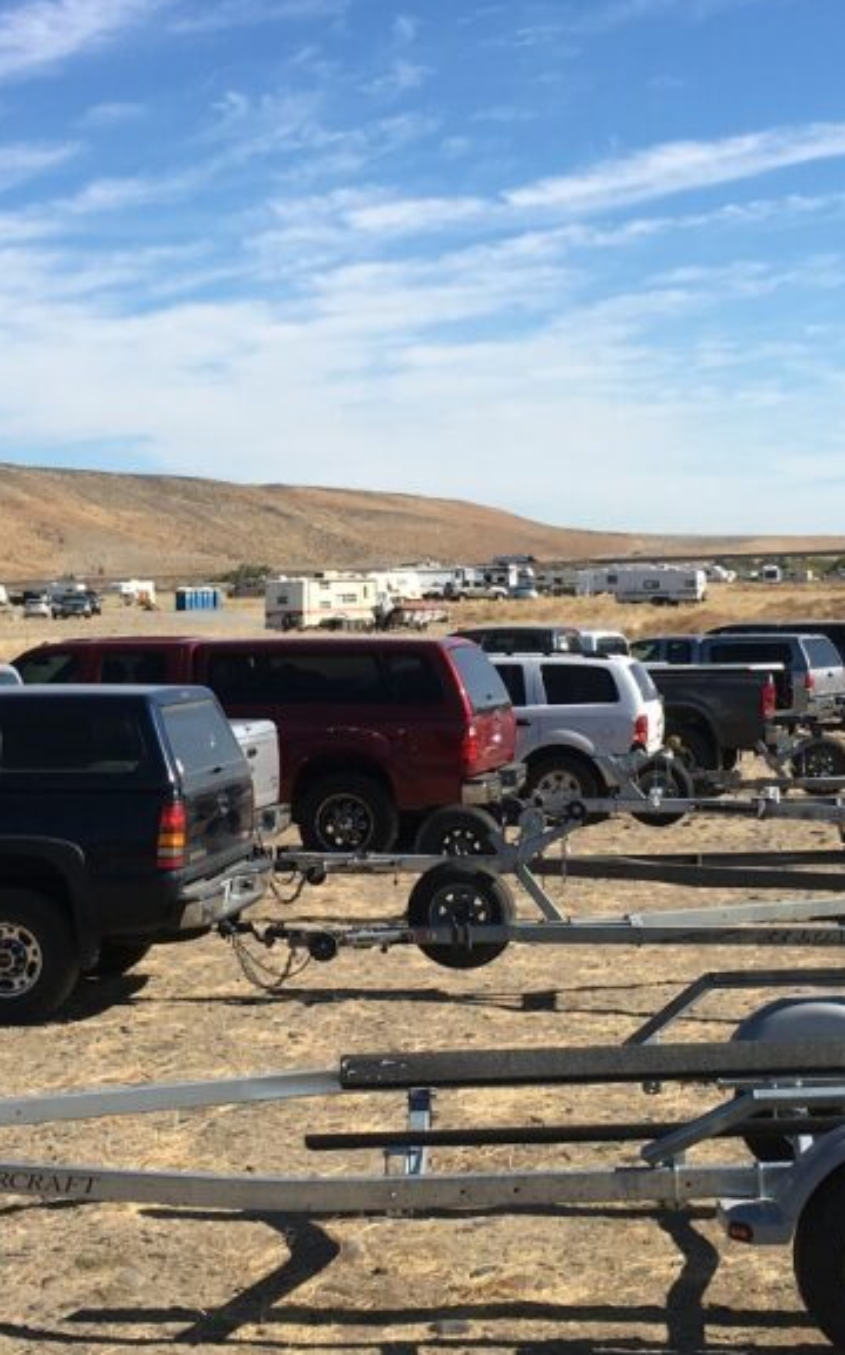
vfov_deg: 34.0
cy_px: 643
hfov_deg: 21.6
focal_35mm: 60
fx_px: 2214
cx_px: 408
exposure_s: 1/1876
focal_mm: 4.15
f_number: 2.2
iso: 25
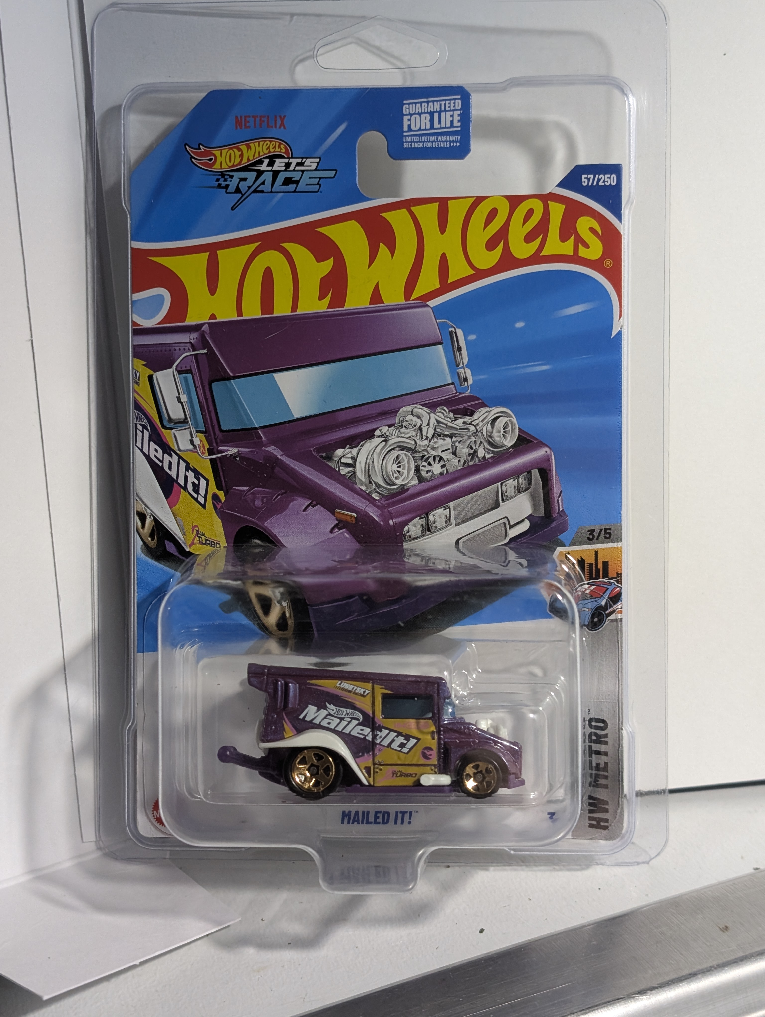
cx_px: 382
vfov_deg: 38.9
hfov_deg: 29.7
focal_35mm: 49
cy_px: 508
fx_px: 1440
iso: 181
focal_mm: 6.9
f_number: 1.68
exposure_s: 1/65.9
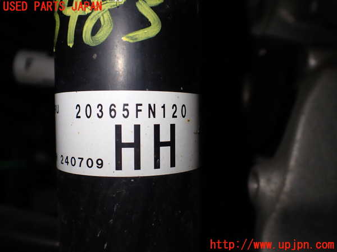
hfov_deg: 60.0
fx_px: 292
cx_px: 168
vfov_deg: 46.8
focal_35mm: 30
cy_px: 126
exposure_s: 1/125
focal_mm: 5.4
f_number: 2.3
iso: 125
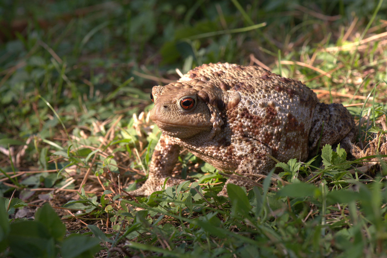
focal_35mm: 105
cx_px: 194
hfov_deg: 19.5
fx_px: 1129
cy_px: 129
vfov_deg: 13.0
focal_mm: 105
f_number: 13
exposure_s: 1/125
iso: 250
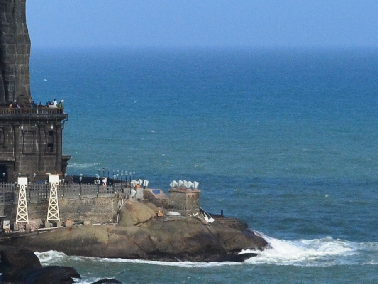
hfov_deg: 5.5
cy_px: 220
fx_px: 3821
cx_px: -521
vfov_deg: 4.2
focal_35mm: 350
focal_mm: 48
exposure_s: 1/500
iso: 320
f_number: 11
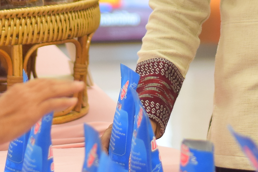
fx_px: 1935
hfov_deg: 7.6
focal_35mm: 270
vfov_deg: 5.0
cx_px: 271
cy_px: -125
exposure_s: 1/500
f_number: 2
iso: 1000
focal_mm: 50
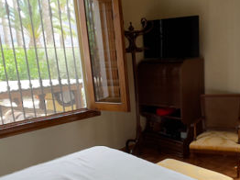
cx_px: 169
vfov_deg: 40.5
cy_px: 108
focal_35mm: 35
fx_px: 242
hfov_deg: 51.2
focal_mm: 1.54
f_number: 2.4
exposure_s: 1/99
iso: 80
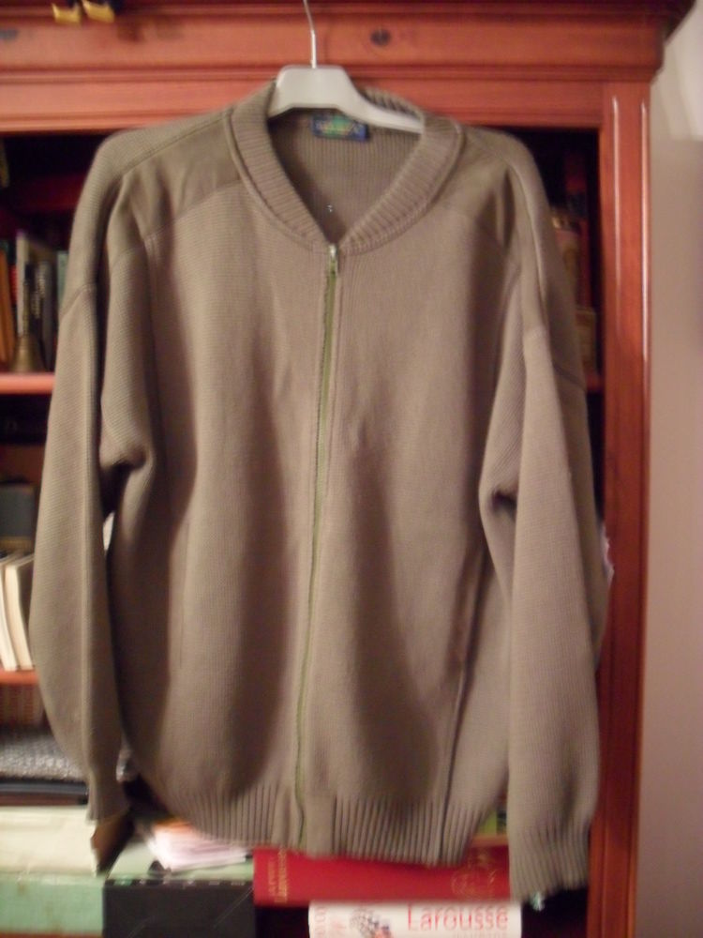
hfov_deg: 40.7
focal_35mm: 35
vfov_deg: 52.6
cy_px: 469
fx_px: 948
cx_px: 352
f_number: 3
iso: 400
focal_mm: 6.3
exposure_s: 1/2
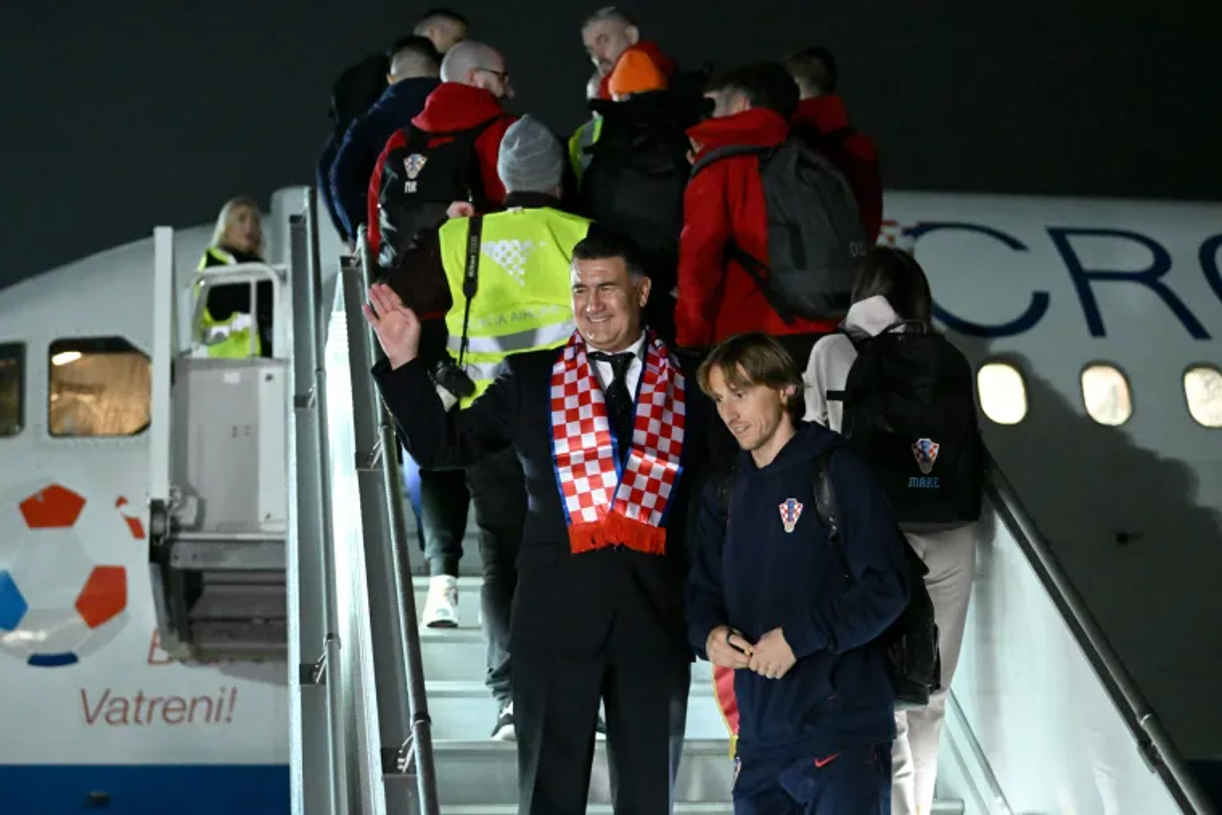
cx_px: 611
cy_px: 408
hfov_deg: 26.0
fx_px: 2648
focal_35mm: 78
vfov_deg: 17.5
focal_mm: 78
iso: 20000
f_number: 2.8
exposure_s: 1/250
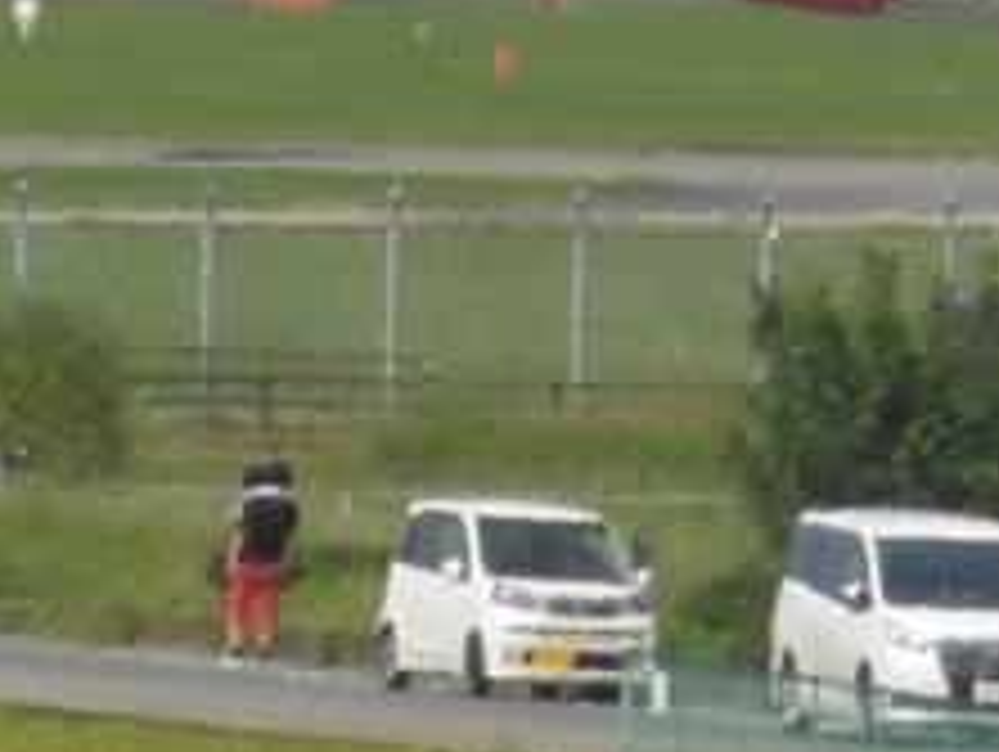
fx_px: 41487
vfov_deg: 1.0
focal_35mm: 1436
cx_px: 1863
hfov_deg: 1.4
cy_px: -122
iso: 400
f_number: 6.3
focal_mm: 55.7
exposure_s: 1/1250
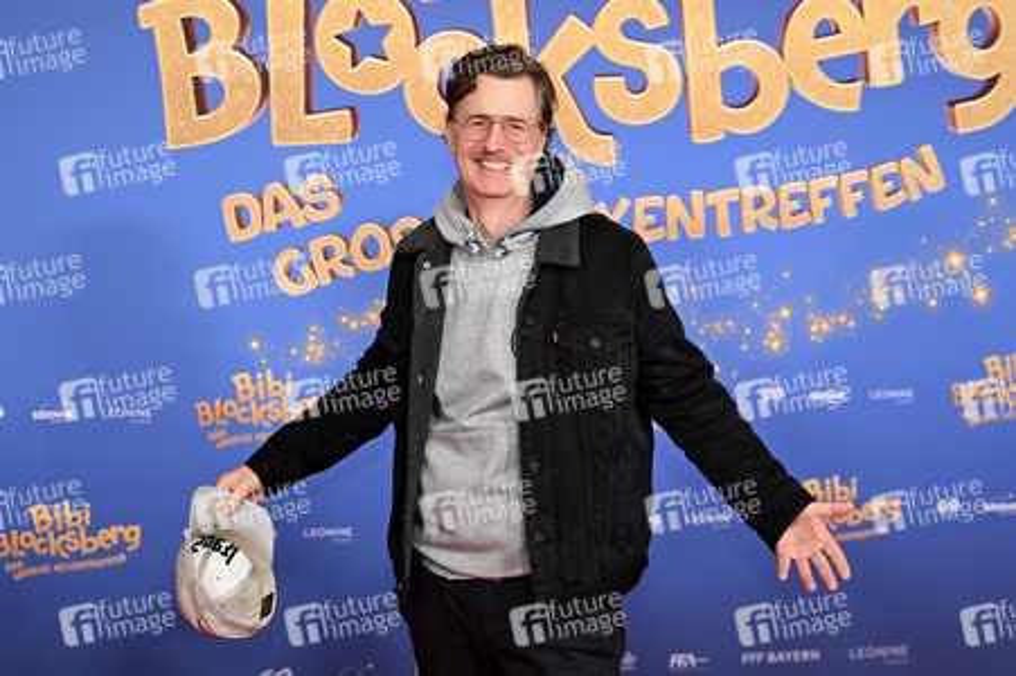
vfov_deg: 28.0
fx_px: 1354
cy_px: 338
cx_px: 508
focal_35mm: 48
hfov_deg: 41.1
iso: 200
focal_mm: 48
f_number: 2.8
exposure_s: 1/200
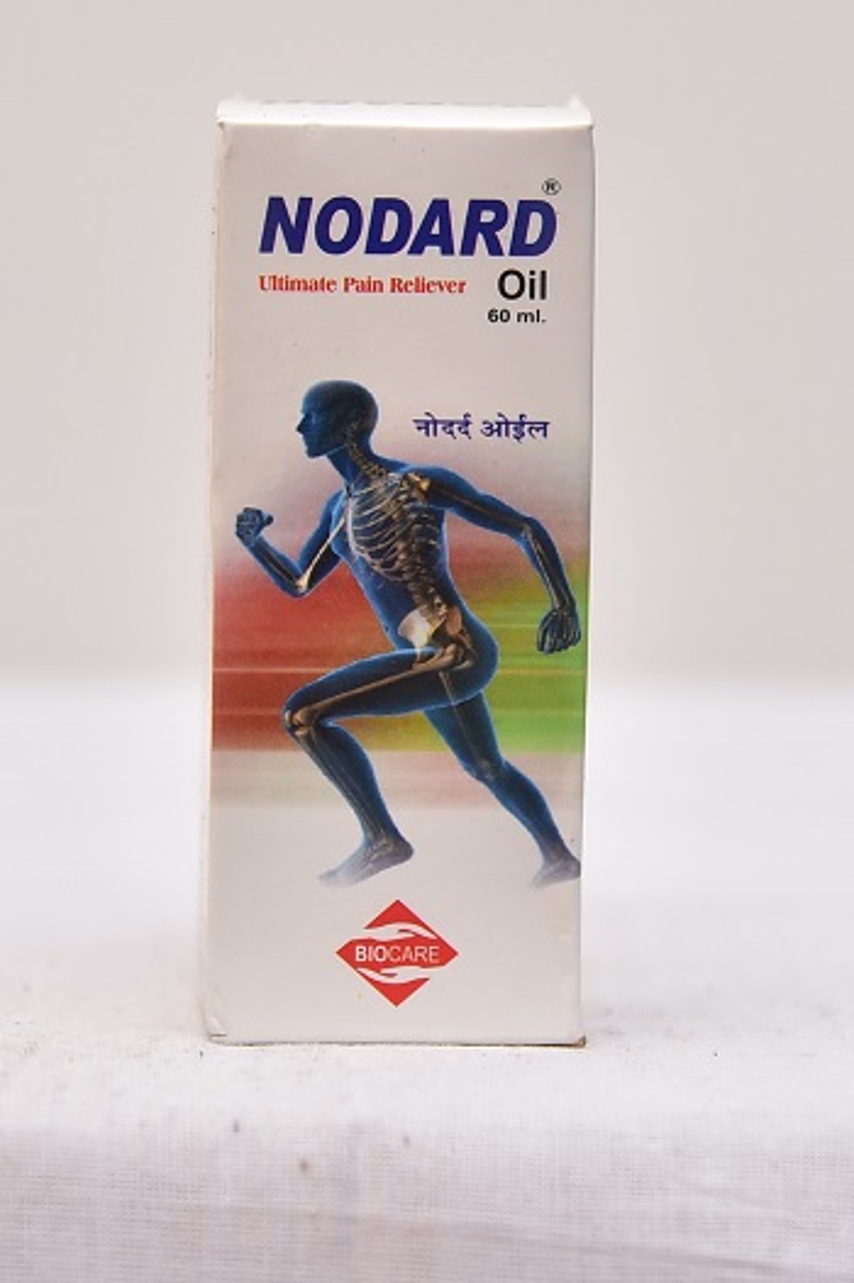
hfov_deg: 13.9
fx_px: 3491
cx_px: 427
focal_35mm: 98
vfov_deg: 20.8
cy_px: 642
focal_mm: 98
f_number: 4.5
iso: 1600
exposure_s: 1/125
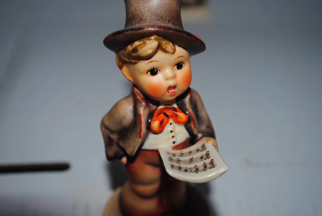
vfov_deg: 25.1
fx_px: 484
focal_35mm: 54
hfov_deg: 36.8
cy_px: 108
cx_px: 161
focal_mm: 36
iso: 100
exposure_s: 1/25
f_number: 5
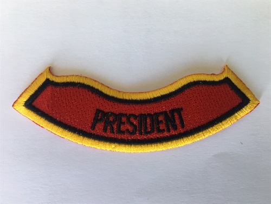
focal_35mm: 29
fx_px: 227
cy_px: 102
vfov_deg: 48.2
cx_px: 136
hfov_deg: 61.7
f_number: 2.2
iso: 32
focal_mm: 4.15
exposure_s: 1/30
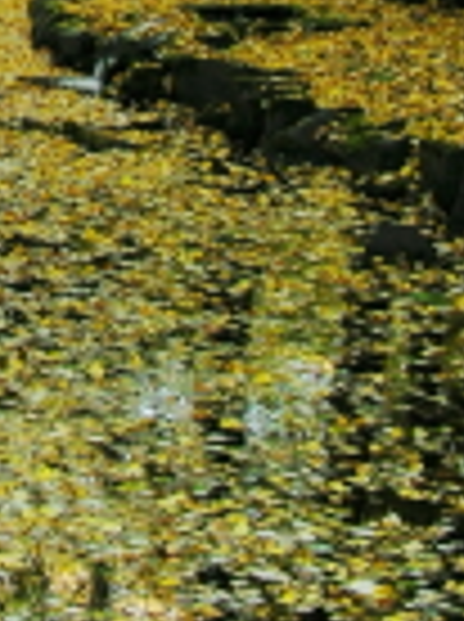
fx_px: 2223
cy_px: -153
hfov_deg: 11.6
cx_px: -128
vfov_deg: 15.3
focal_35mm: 124
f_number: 3.5
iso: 50
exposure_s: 1/53.5
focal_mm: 6.3
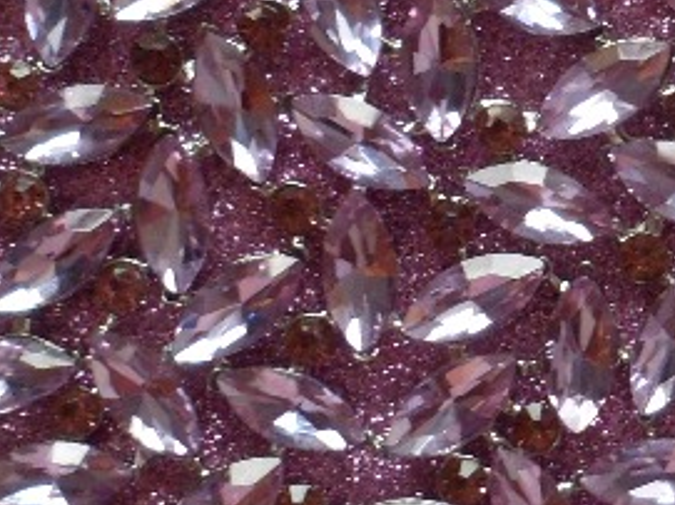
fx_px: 1871
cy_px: 149
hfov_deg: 20.1
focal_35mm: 96
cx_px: 605
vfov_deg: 15.3
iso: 200
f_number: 3.3
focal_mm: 4.9
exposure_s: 1/45
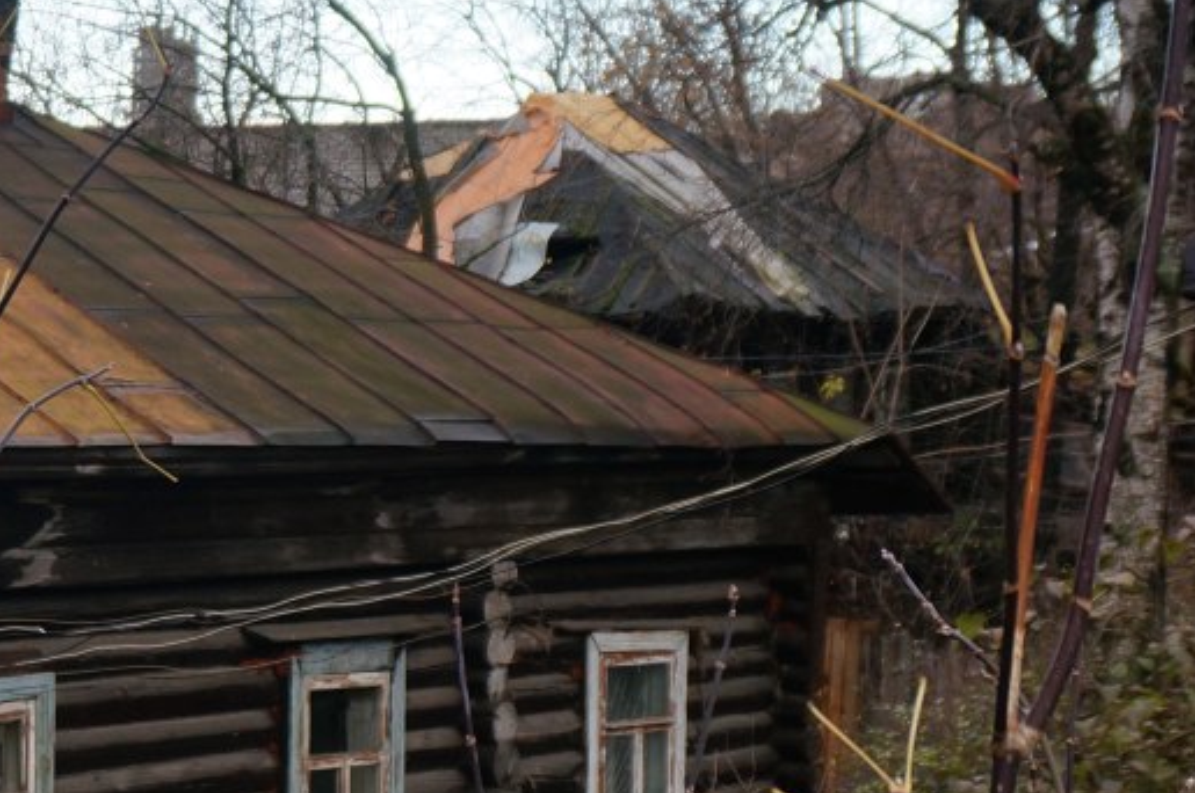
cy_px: 553
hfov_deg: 19.4
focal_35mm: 100
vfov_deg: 13.6
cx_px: -137
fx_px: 3330
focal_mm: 23
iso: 100
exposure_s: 1/60
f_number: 5
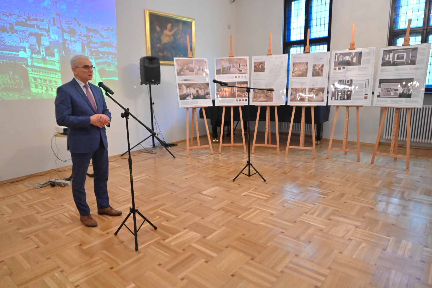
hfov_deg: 73.7
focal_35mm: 24
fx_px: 288
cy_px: 144
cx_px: 216
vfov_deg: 53.1
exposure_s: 1/400
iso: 2000
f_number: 2.8
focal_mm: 24
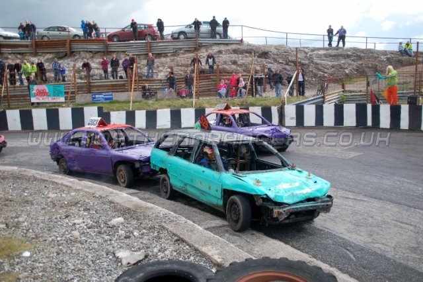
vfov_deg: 34.2
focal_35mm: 39
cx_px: 212
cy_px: 141
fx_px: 458
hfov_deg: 49.6
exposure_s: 1/1000
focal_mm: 26
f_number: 4.2
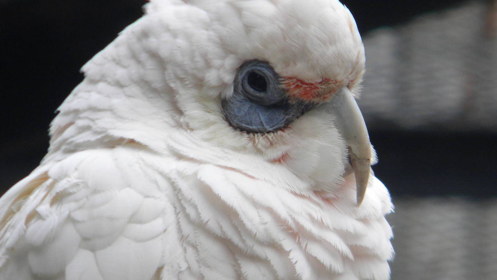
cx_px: 289
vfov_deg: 2.0
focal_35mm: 605
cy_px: 162
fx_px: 7973
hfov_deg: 3.6
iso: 173
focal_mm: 75
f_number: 5.4
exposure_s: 1/125
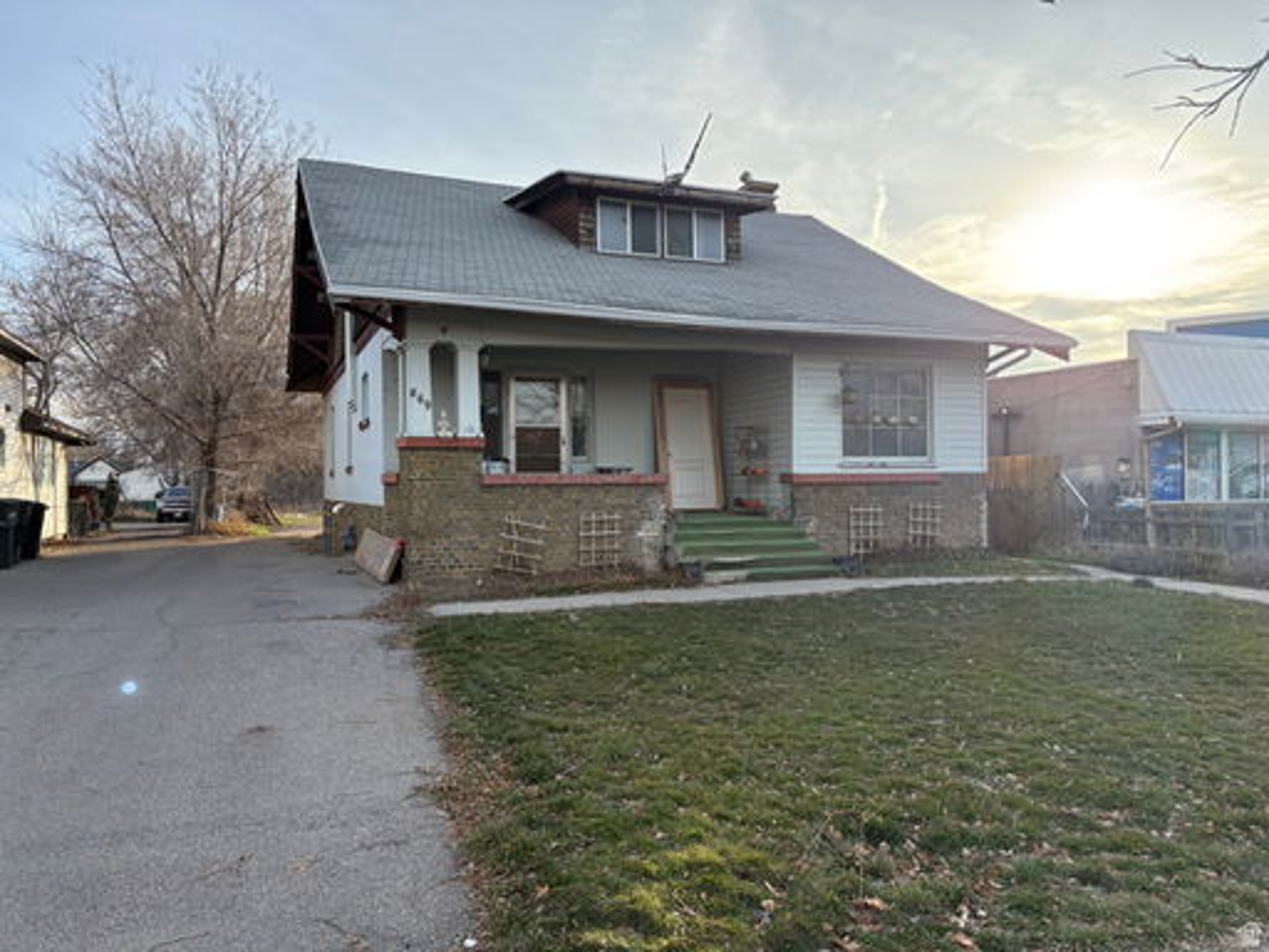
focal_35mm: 26
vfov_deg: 53.1
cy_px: 476
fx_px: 953
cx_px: 634
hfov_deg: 67.3
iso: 64
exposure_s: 1/1175
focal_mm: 5.96
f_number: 1.6
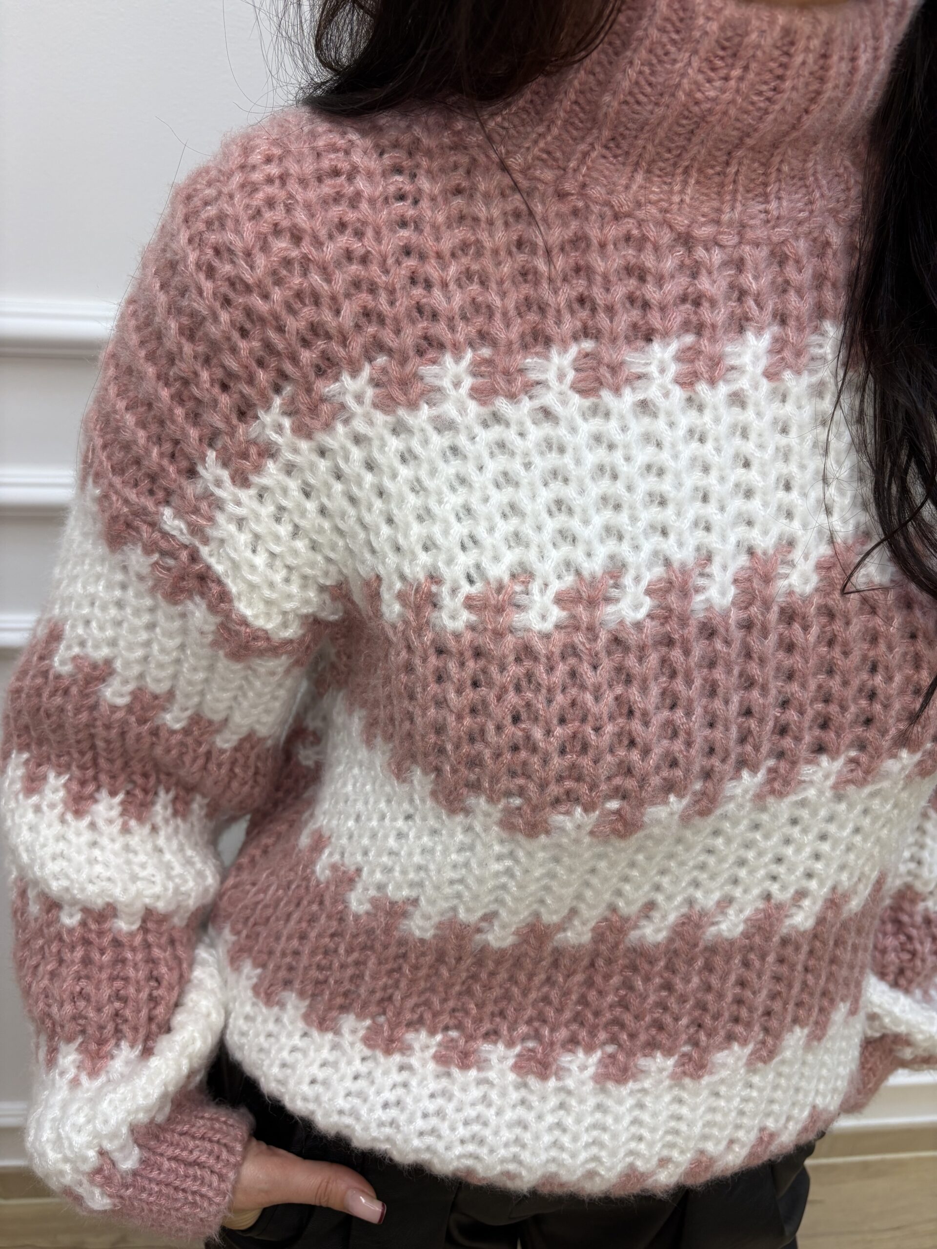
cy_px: 624
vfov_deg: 67.3
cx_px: 468
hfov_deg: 53.1
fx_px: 938
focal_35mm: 26
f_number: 1.6
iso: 64
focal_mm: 5.96
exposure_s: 1/100
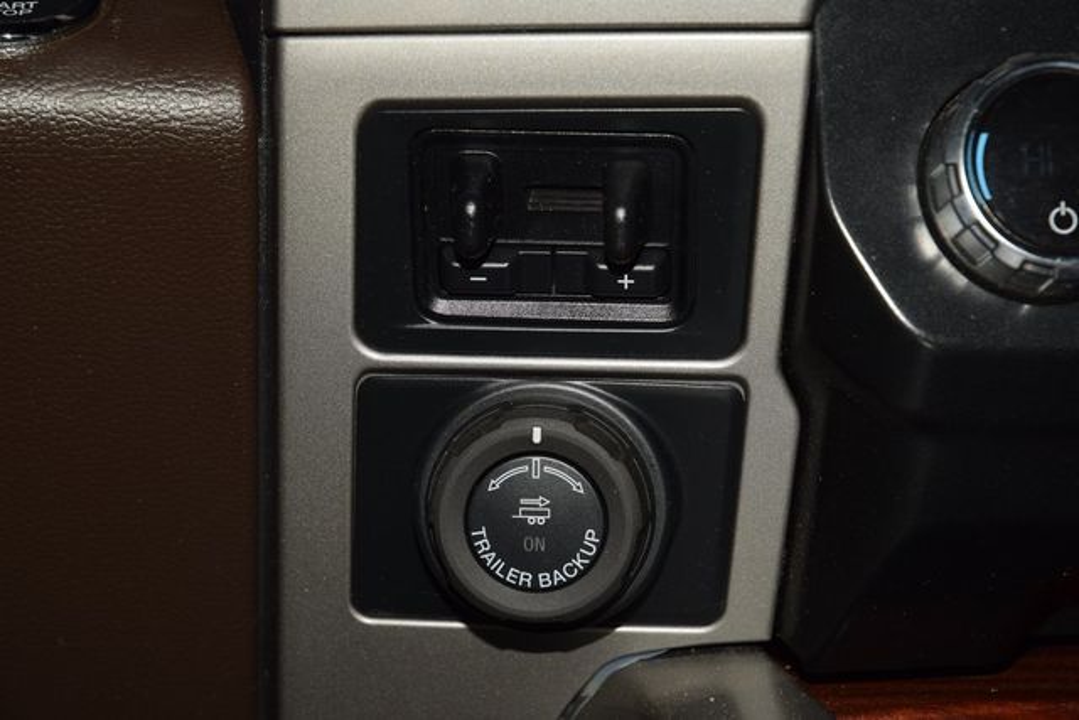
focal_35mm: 105
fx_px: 3148
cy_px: 360
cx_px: 540
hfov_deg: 19.5
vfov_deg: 13.0
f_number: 8
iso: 100
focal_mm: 70
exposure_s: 1/125
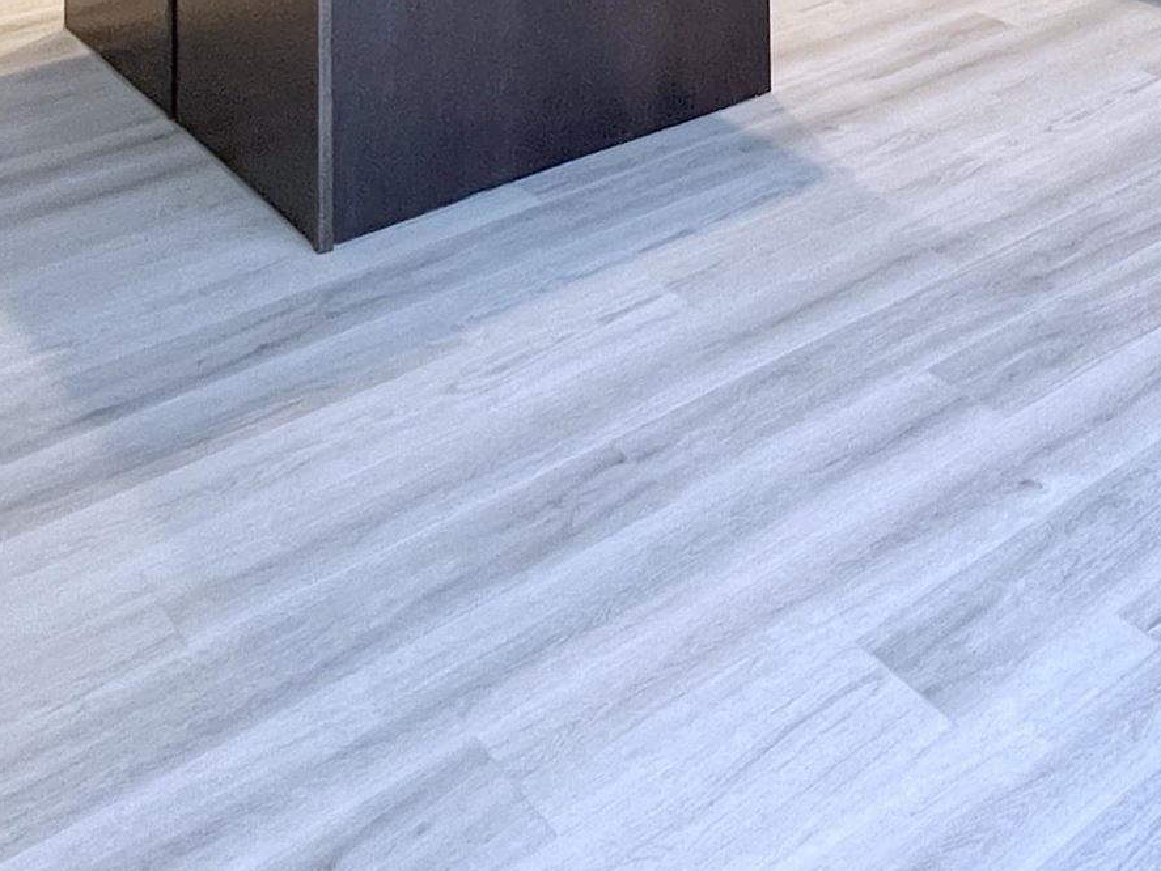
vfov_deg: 23.6
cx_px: 1003
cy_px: -524
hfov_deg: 39.6
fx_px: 1510
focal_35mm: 45
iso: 200
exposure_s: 1/60
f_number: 1.8
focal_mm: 1.57
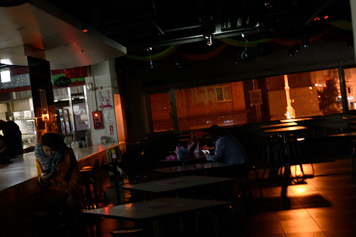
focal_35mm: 67
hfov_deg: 28.6
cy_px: 131
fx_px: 662
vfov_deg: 20.3
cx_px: 17
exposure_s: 1/10
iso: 800
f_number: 3.2
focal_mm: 35
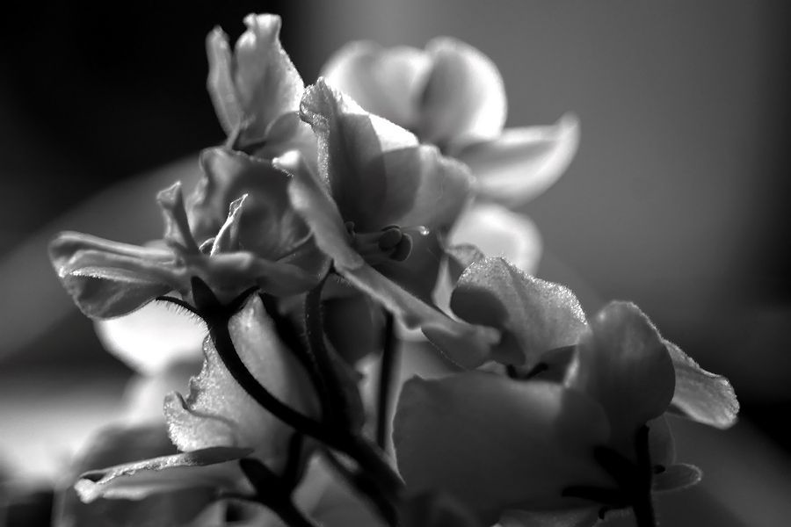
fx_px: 2307
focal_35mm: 105
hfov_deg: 19.5
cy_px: 264
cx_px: 396
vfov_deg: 13.0
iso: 125
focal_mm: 70
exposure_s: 1/10
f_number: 5.6
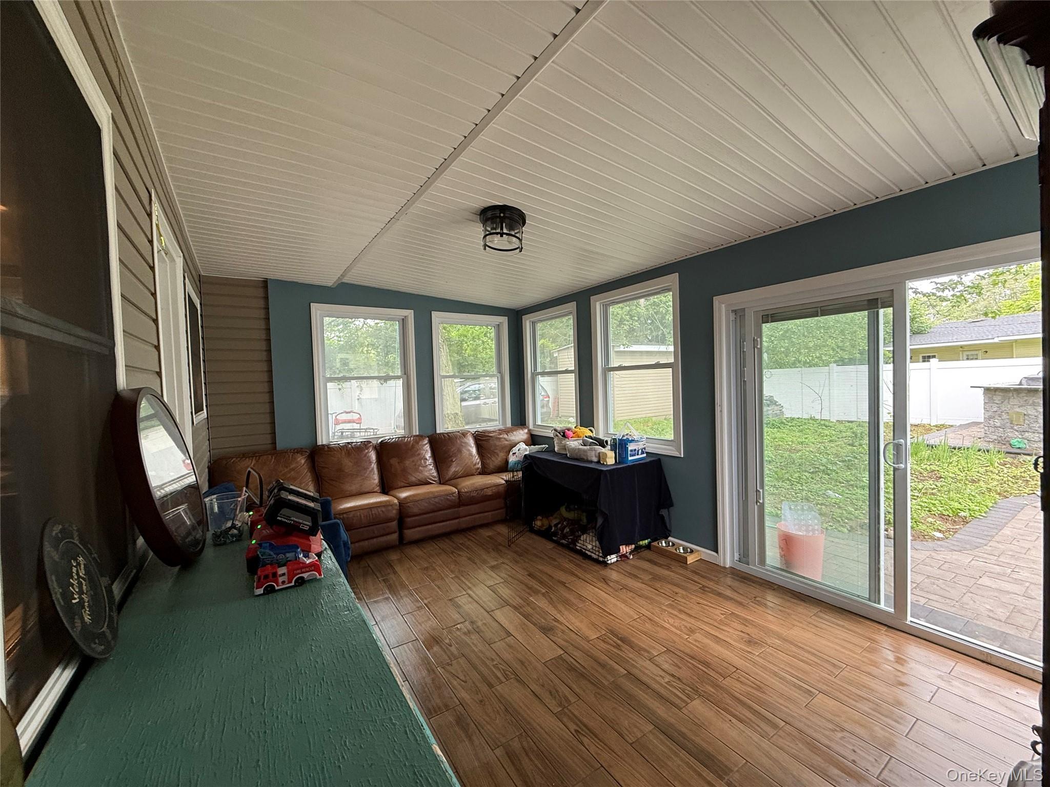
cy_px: 394
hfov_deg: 102.1
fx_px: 425
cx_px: 525
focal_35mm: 14
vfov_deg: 85.7
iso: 200
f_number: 2.2
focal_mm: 2.22
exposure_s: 1/60
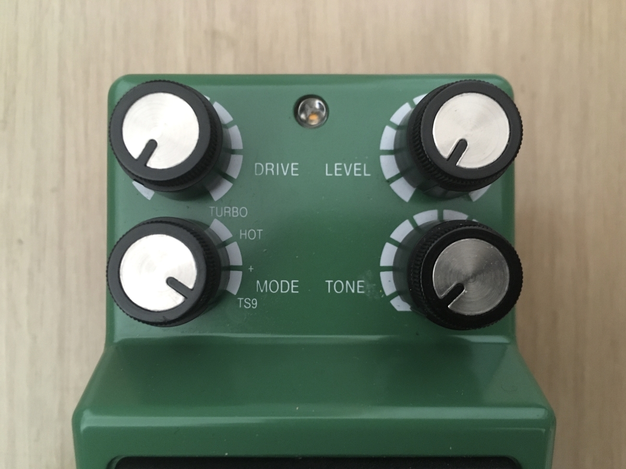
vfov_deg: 48.2
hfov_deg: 61.7
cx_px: 313
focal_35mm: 29
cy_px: 234
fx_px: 524
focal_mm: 4.15
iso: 400
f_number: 2.2
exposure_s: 1/15
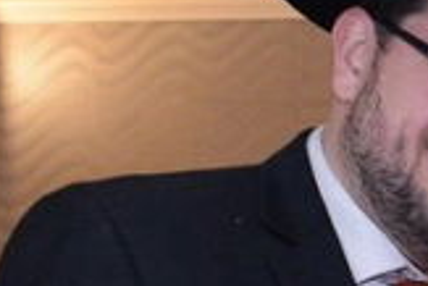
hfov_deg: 8.1
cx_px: 974
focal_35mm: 238
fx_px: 2832
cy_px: 626
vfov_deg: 5.6
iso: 3200
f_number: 5.6
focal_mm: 38
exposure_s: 1/80
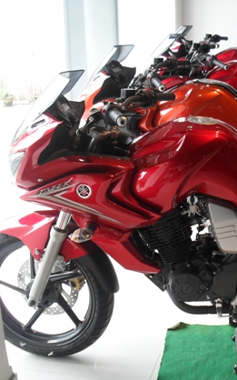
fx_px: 558
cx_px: 220
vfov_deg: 37.5
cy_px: 190
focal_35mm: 54
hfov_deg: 23.2
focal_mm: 6.3
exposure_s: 1/30
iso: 80
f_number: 2.8
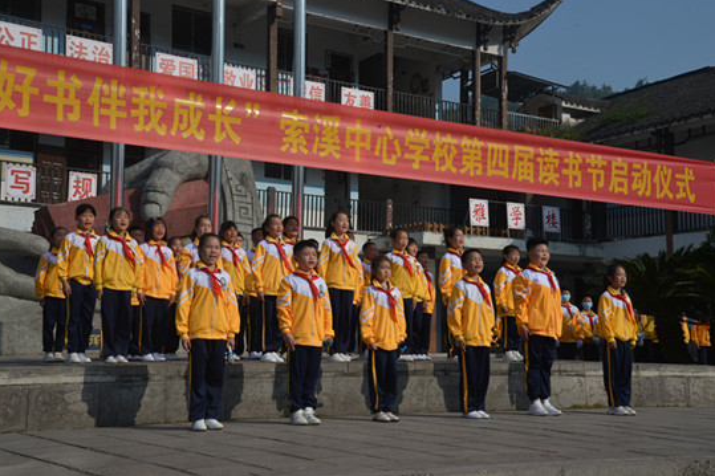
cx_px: 353
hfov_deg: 40.4
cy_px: 234
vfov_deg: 27.5
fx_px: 973
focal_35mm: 49
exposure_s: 1/80
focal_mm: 48
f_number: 18
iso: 100
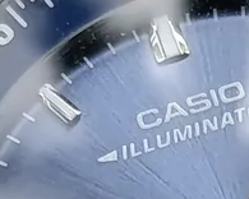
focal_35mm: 153
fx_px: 1128
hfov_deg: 12.4
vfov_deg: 9.6
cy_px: 364
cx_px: 259
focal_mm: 6.14
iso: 50
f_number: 1.6
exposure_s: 1/120
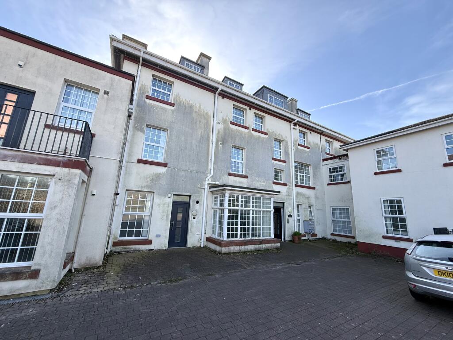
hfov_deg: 102.1
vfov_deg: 85.7
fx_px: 183
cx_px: 226
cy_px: 170
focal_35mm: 14
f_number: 2.2
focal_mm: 2.22
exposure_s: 1/770
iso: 64
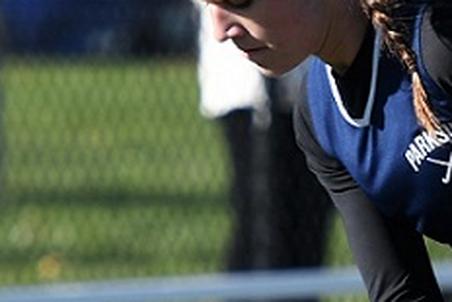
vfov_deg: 1.4
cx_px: 556
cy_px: 463
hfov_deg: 2.0
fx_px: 12701
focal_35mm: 1011
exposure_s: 1/1000
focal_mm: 150
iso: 180
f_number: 4
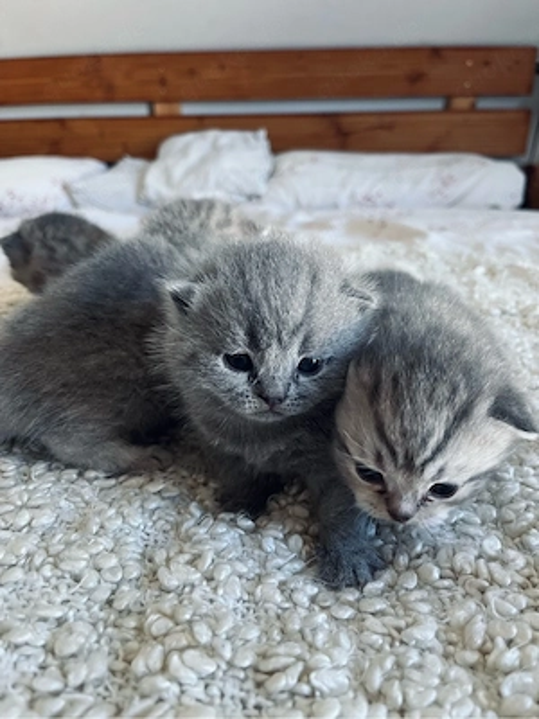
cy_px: 360
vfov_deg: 67.3
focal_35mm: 26
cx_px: 270
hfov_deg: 53.1
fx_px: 540
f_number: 1.6
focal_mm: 5.1
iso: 125
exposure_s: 1/91
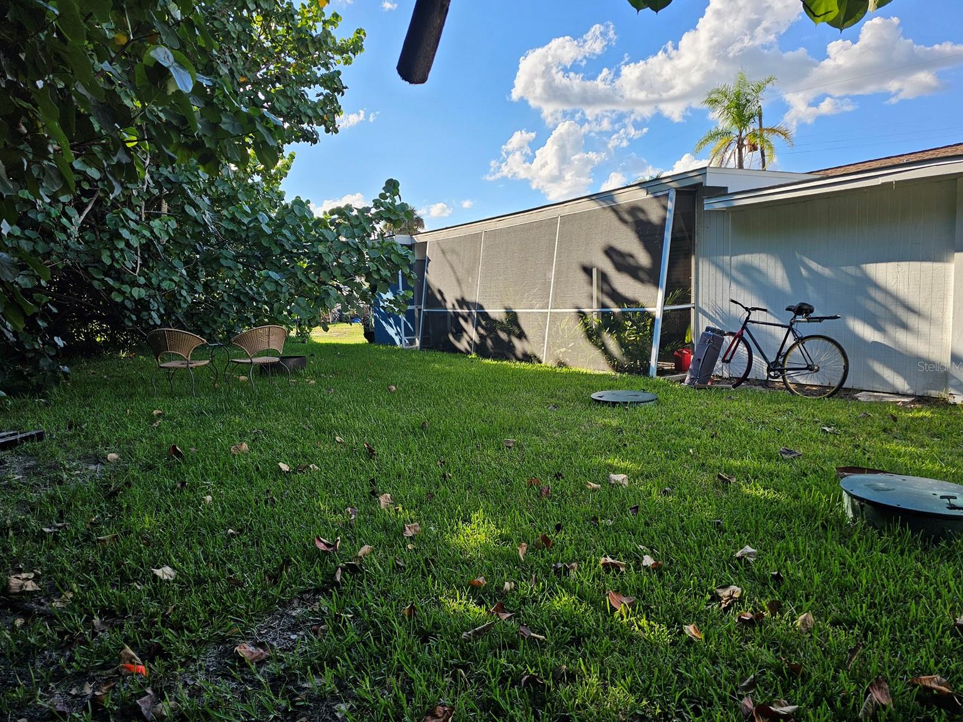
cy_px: 366
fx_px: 668
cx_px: 474
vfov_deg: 56.8
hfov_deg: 71.6
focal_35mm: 24
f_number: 1.7
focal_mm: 6.3
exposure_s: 1/245
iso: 10
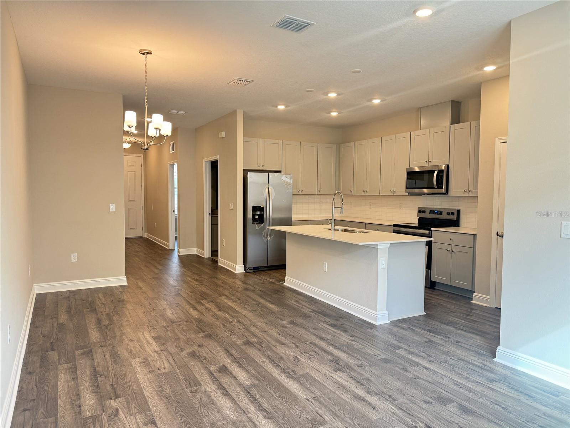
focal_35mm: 24
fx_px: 395
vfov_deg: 56.8
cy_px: 214
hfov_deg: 71.6
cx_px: 285
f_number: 1.78
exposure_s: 1/60
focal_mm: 6.76
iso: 125
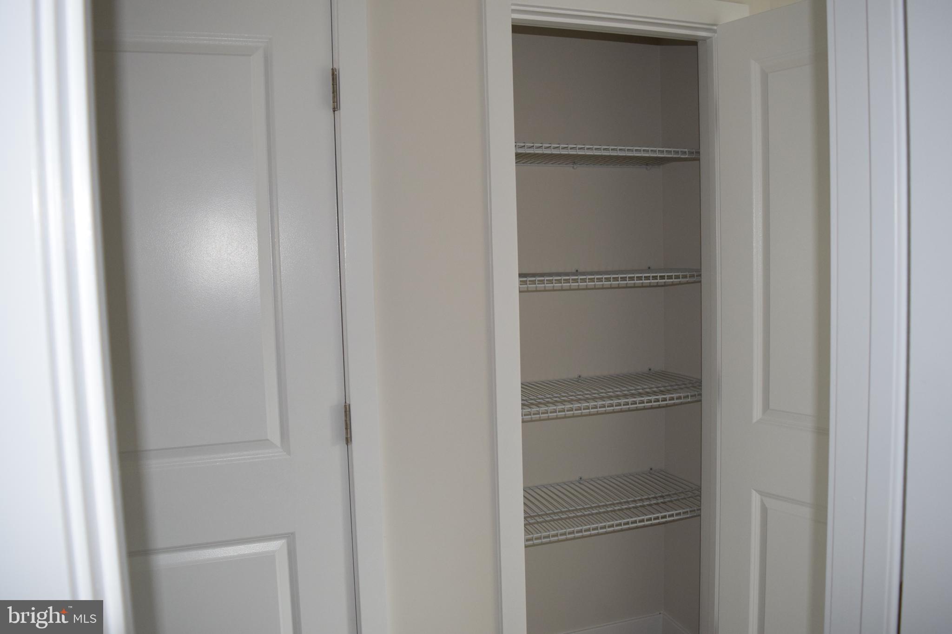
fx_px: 714
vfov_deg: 47.9
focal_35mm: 27
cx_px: 476
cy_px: 317
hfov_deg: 67.4
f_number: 5
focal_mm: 18
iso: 800
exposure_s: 1/100
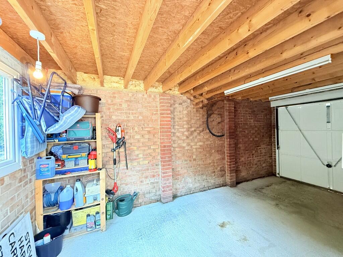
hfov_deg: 102.1
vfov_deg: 85.7
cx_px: 172
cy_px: 128
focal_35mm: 14
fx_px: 139
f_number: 2.2
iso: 500
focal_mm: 2.22
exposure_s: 1/50
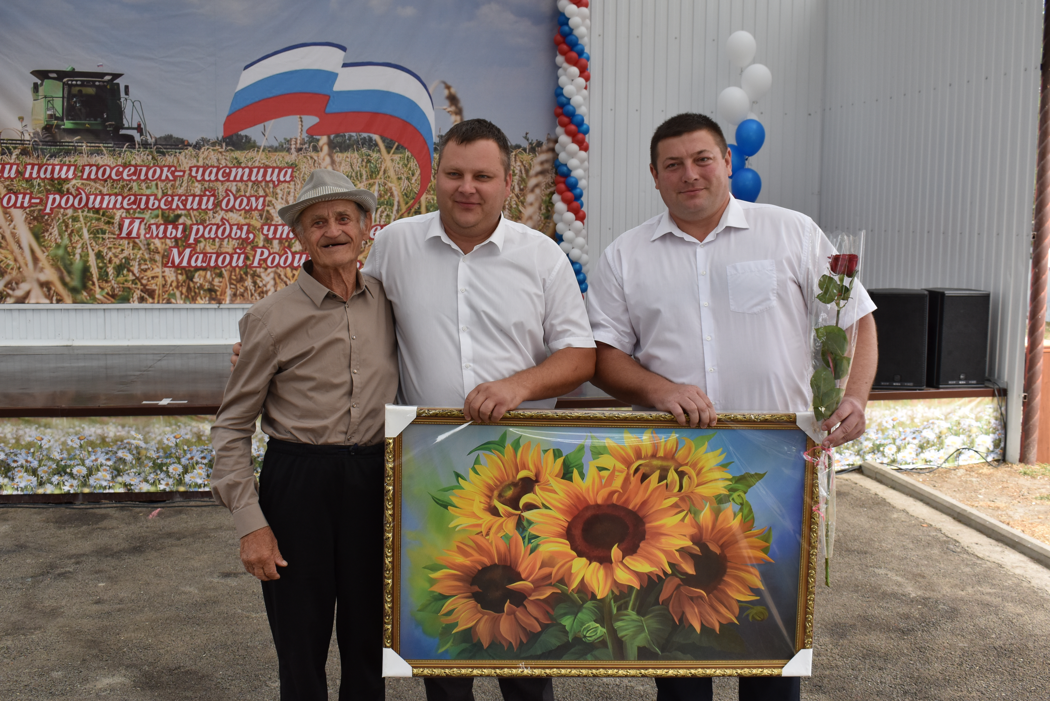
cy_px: 350
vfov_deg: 35.5
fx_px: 1094
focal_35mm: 38
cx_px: 525
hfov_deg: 51.3
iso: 400
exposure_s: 1/250
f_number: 8
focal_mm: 25
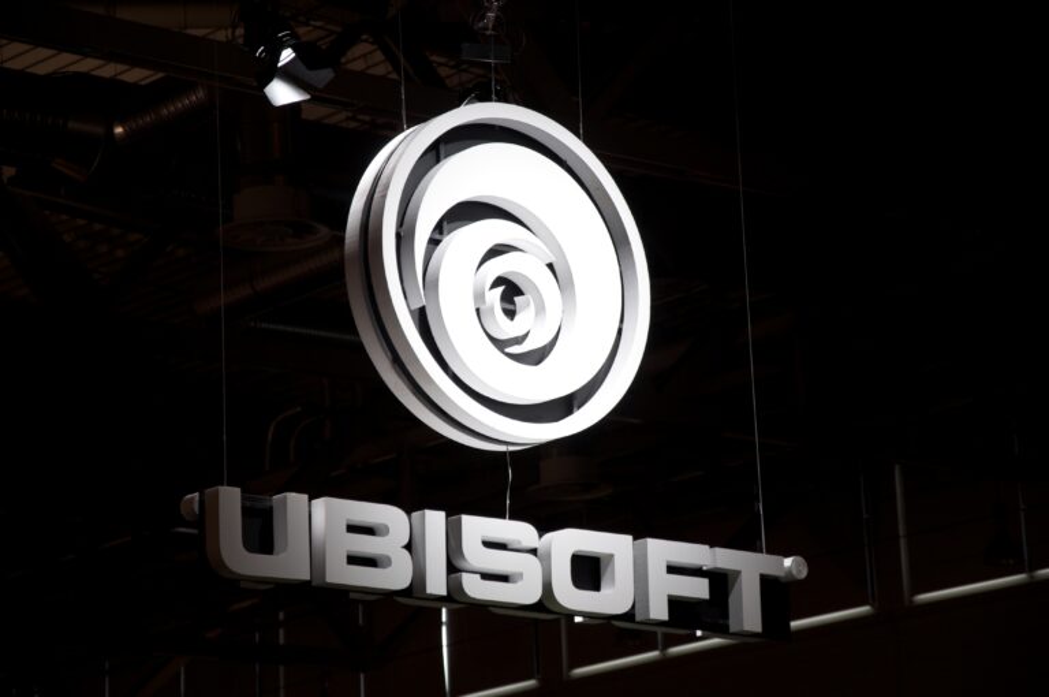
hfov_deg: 15.2
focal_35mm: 135
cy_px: 348
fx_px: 3929
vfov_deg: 10.1
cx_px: 524
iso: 200
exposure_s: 1/40
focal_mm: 90
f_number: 5.6
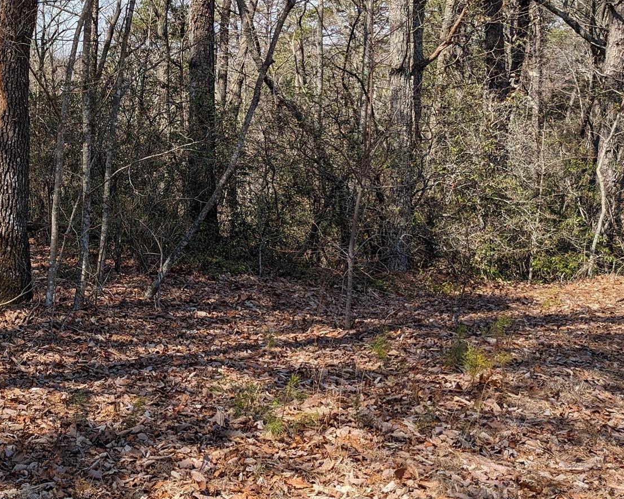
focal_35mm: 49
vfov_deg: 30.7
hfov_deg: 35.8
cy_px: 177
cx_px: 62
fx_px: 905
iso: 44
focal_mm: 4.38
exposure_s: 1/1376
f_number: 1.73
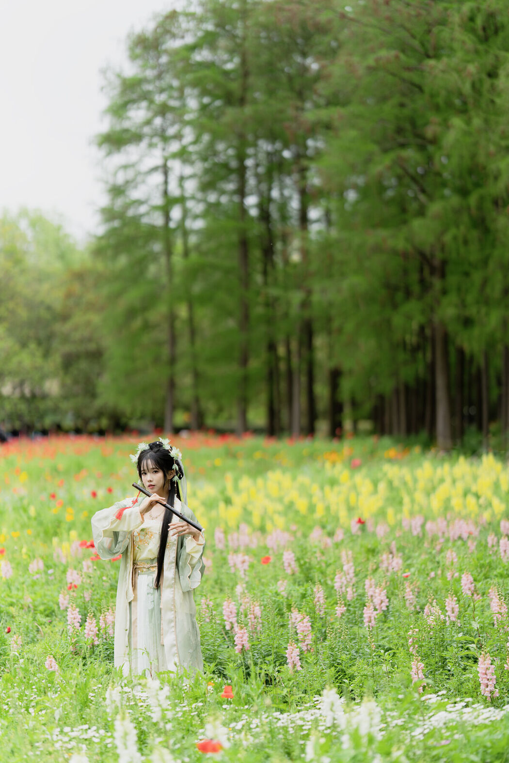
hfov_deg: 16.1
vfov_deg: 23.9
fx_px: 1803
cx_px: 254
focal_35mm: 85
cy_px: 382
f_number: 1.4
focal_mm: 85
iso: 125
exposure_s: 1/2500
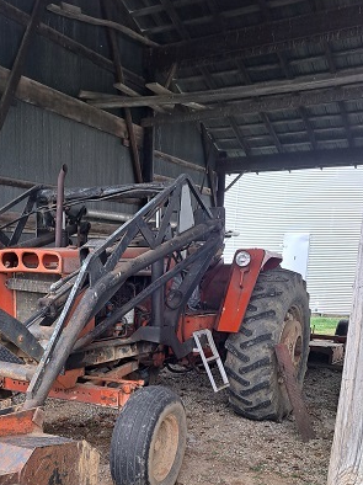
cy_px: 361
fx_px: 546
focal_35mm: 39
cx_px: 92
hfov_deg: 36.0
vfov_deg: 46.3
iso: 50
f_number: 1.8
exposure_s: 1/60
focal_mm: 5.23
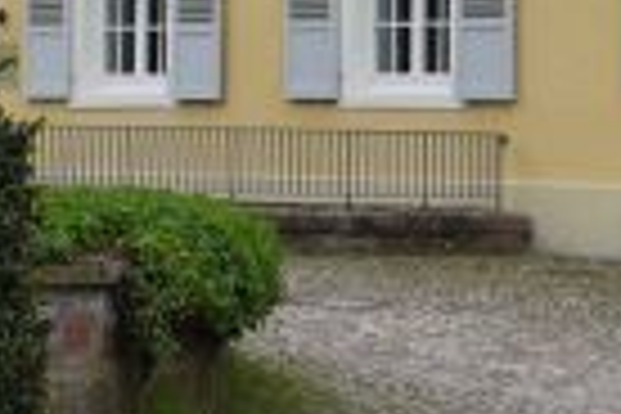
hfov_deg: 9.5
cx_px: 302
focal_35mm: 217
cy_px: -400
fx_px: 3743
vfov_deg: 6.2
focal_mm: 18
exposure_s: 1/200
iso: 100
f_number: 5.6
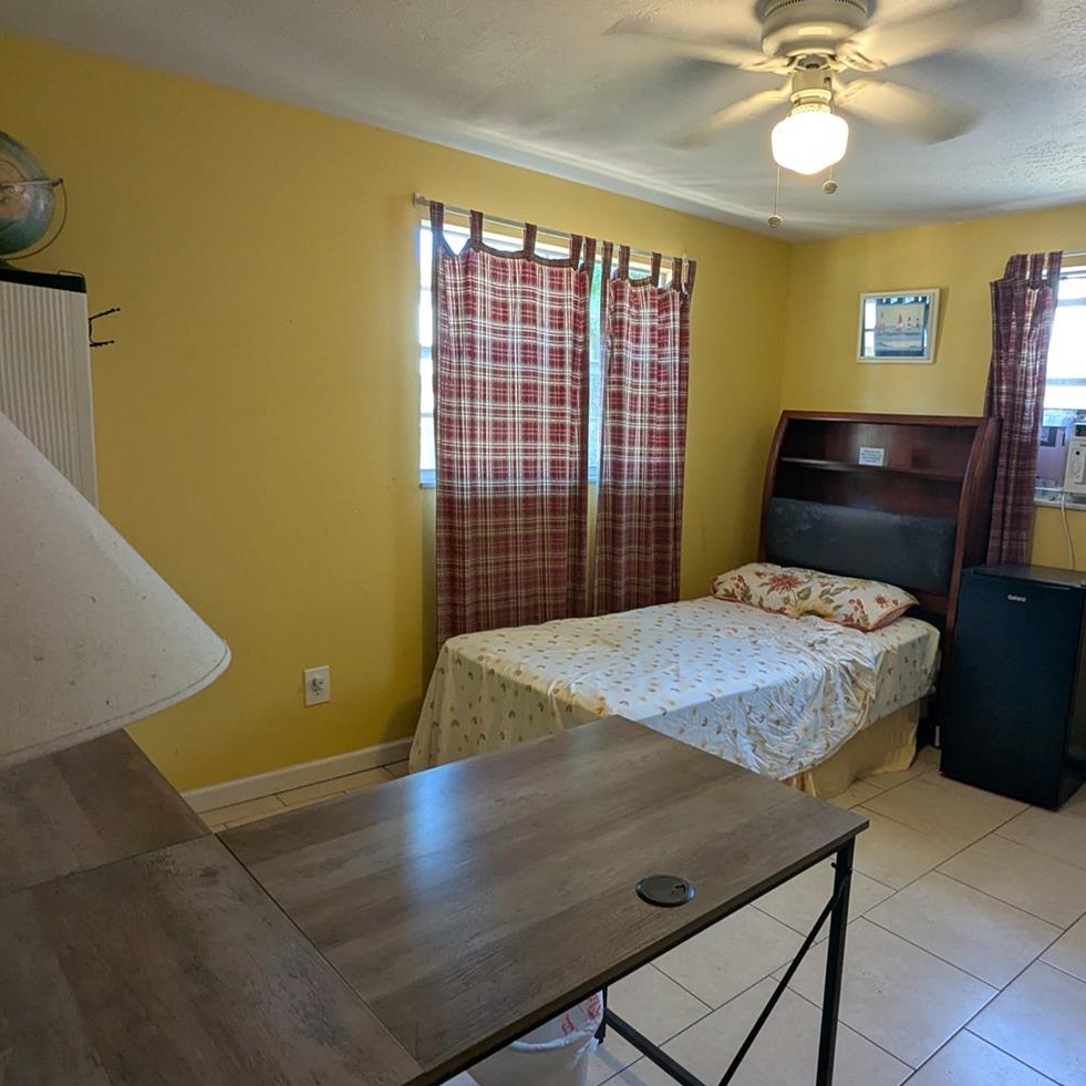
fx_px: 816
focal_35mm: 23
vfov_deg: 67.3
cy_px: 549
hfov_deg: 66.8
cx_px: 632
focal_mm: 2.35
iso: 128
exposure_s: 1/60
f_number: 2.2
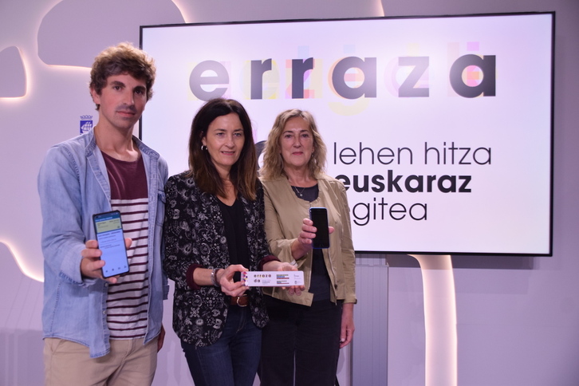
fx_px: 579
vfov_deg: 36.9
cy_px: 193
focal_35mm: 36
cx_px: 290
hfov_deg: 53.1
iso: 800
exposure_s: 1/160
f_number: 4
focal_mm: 24
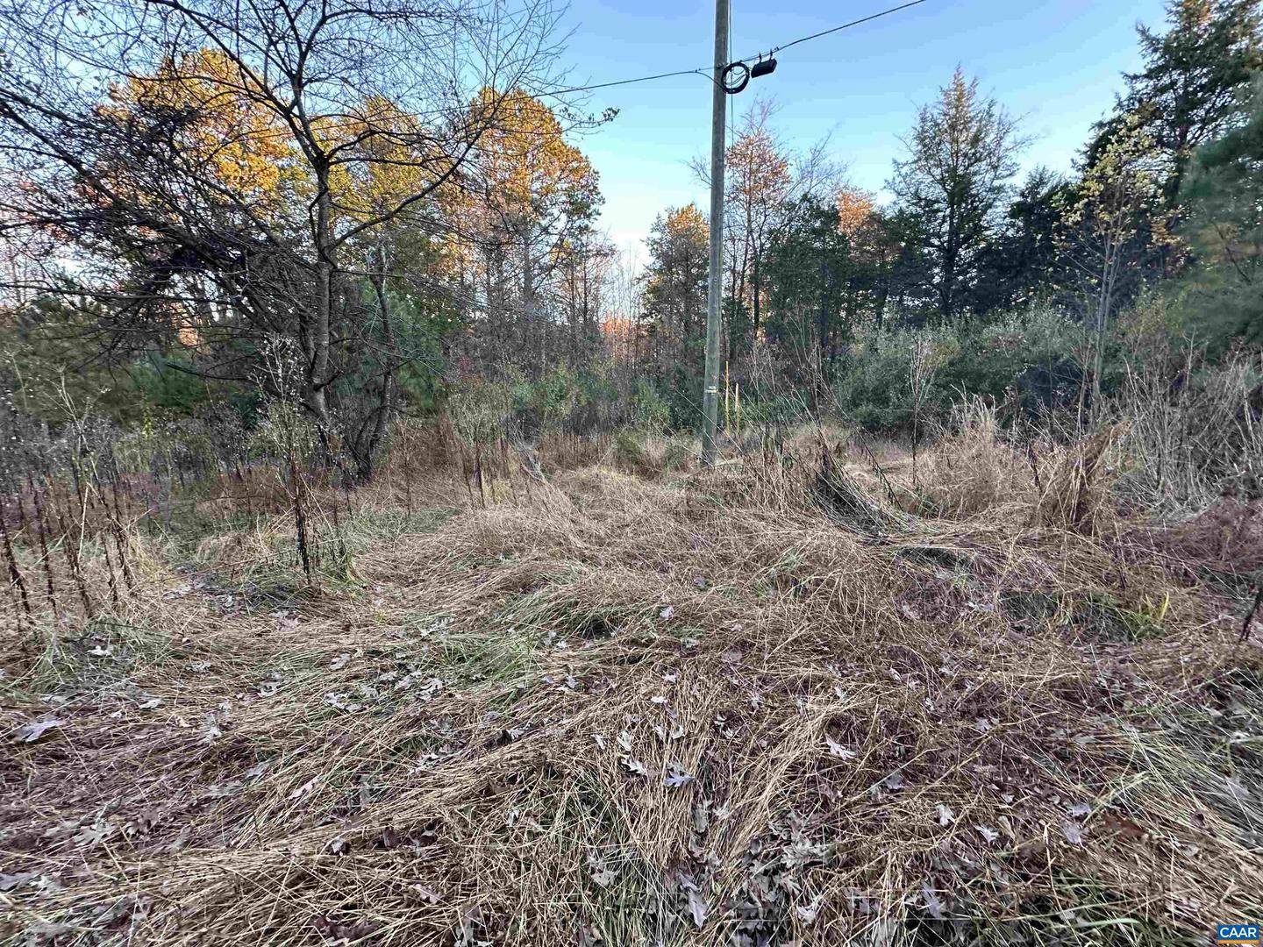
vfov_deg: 85.7
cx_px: 632
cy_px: 474
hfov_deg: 102.1
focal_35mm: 14
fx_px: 511
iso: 200
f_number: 2.2
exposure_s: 1/99
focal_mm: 2.22
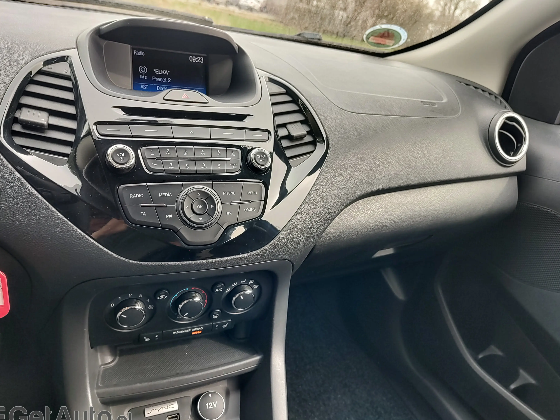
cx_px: 274
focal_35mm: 24
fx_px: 388
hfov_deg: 71.6
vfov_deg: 56.8
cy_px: 215
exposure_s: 1/190
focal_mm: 5.56
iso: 100
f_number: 1.8
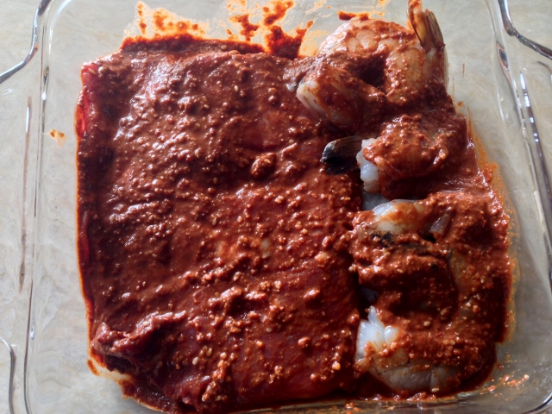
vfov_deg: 42.9
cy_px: 207
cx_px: 276
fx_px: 526
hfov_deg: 55.4
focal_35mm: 33
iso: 50
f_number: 2.4
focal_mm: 4.12
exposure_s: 1/40
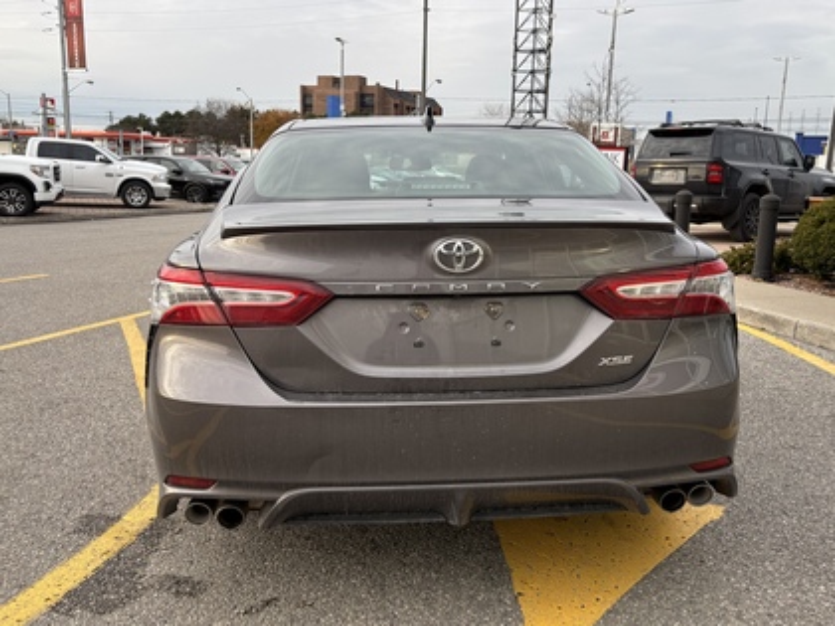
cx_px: 418
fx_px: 627
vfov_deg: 53.1
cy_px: 313
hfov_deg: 67.3
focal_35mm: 26
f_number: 1.6
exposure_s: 1/343
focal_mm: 5.96
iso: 50
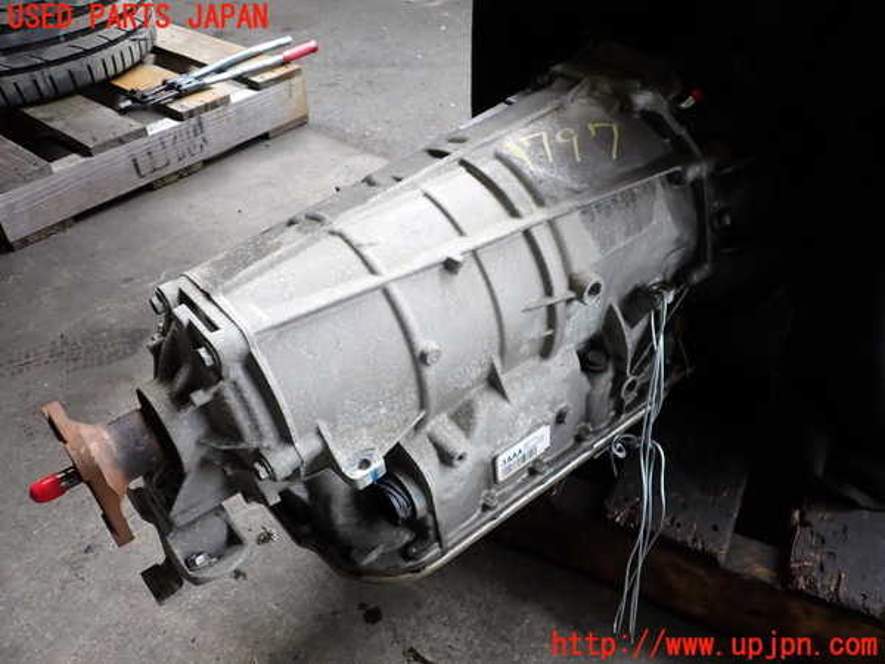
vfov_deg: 46.8
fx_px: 767
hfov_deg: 60.0
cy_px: 332
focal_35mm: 30
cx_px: 442
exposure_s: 1/125
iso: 125
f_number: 2.3
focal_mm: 5.4
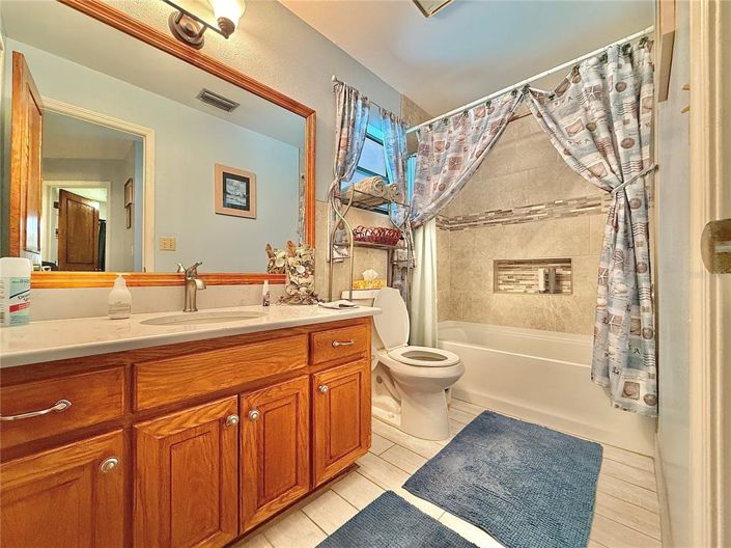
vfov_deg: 85.6
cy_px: 274
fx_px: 295
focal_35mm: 14
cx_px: 366
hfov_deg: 102.1
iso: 320
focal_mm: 2.22
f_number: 2.2
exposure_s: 1/60
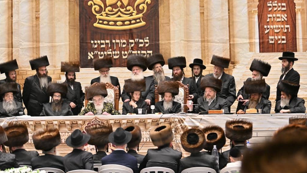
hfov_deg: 19.3
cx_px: 152
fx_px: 904
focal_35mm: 111
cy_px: 70
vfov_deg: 10.9
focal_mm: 70
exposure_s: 1/400
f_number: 2.8
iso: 320
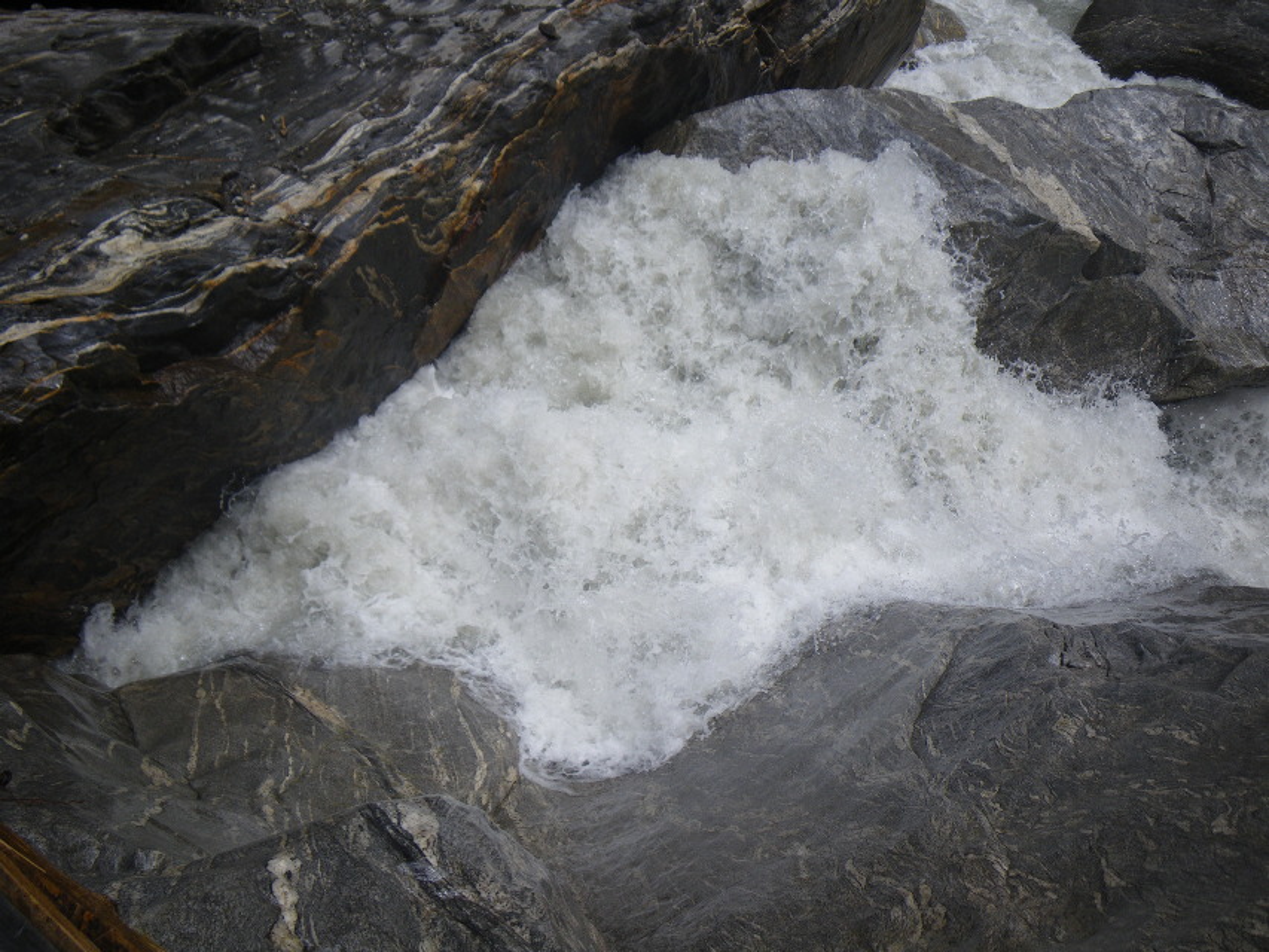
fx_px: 1027
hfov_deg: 63.4
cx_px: 634
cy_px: 476
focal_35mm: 28
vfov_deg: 49.8
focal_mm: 5
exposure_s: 1/500
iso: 50
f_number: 3.5
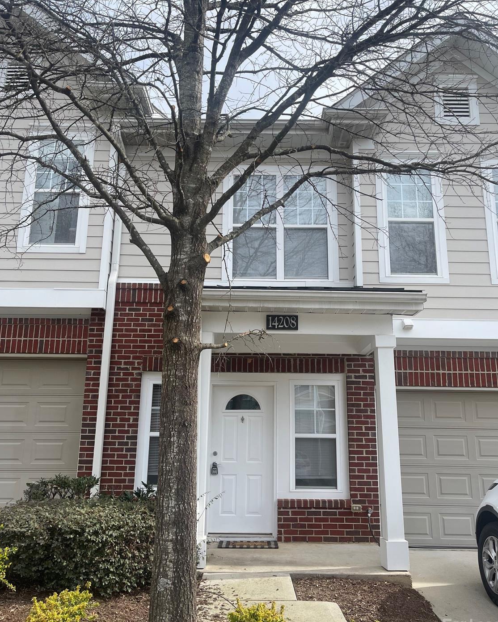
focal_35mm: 28
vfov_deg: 62.2
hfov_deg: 51.5
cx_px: 254
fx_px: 516
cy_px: 315
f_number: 1.6
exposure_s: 1/1767
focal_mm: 5.1
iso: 32
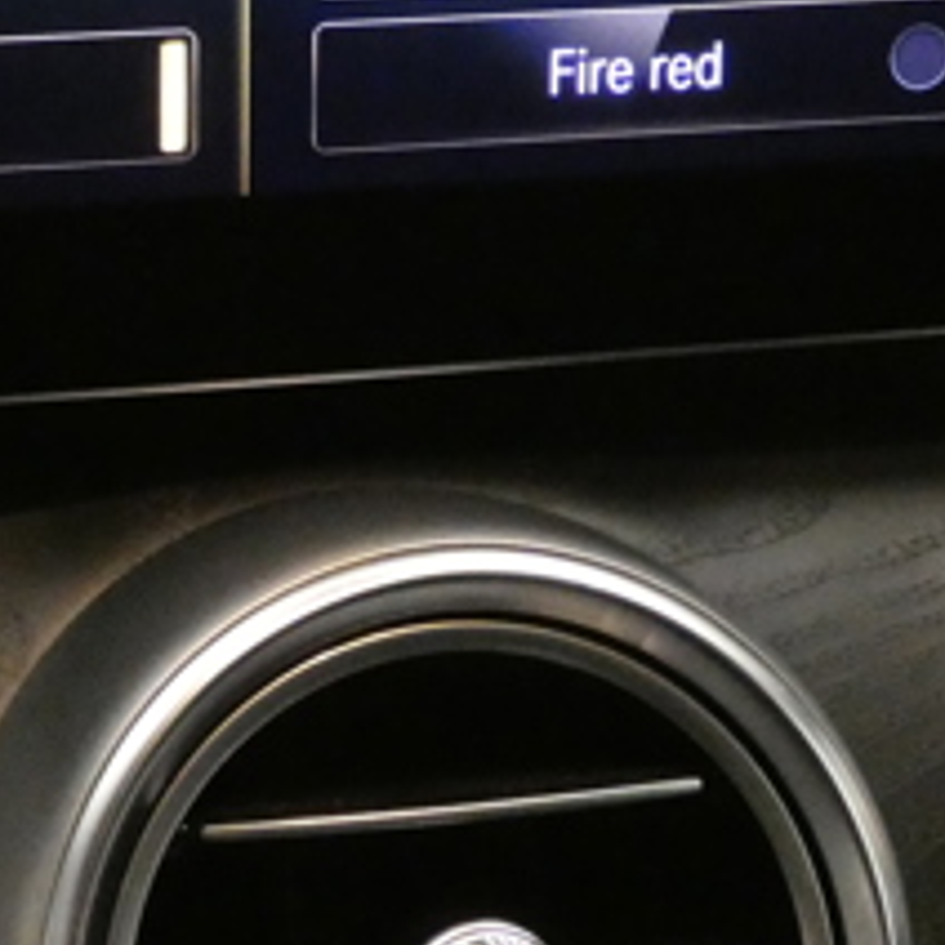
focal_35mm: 127
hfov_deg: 13.7
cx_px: 330
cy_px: 174
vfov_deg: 13.7
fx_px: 3923
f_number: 3.5
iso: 1600
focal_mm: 6.8
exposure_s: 1/25
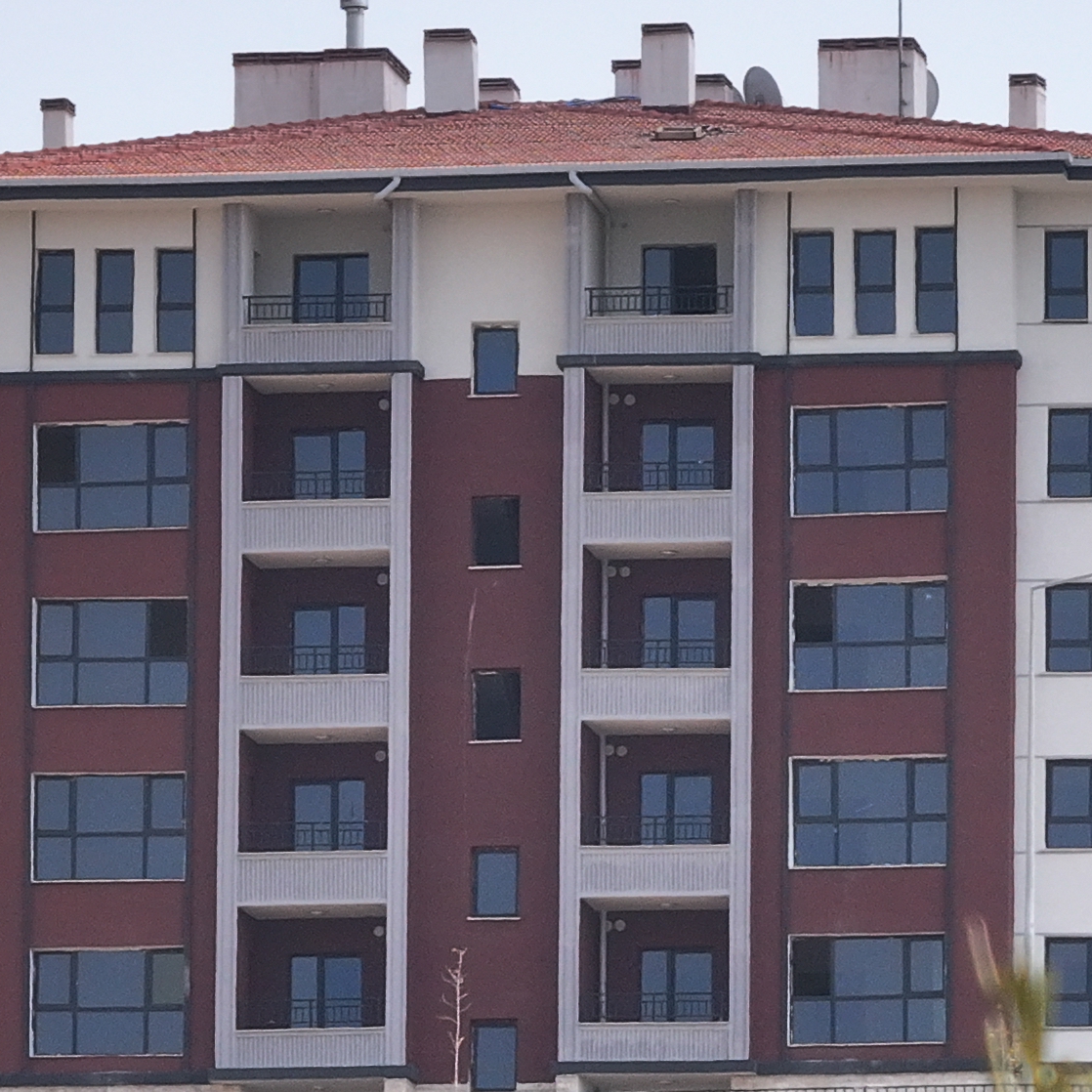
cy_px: 879
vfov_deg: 3.3
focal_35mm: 525
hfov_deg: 3.3
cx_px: 171
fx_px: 18737
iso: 100
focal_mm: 30.71
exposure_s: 1/640
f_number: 3.4
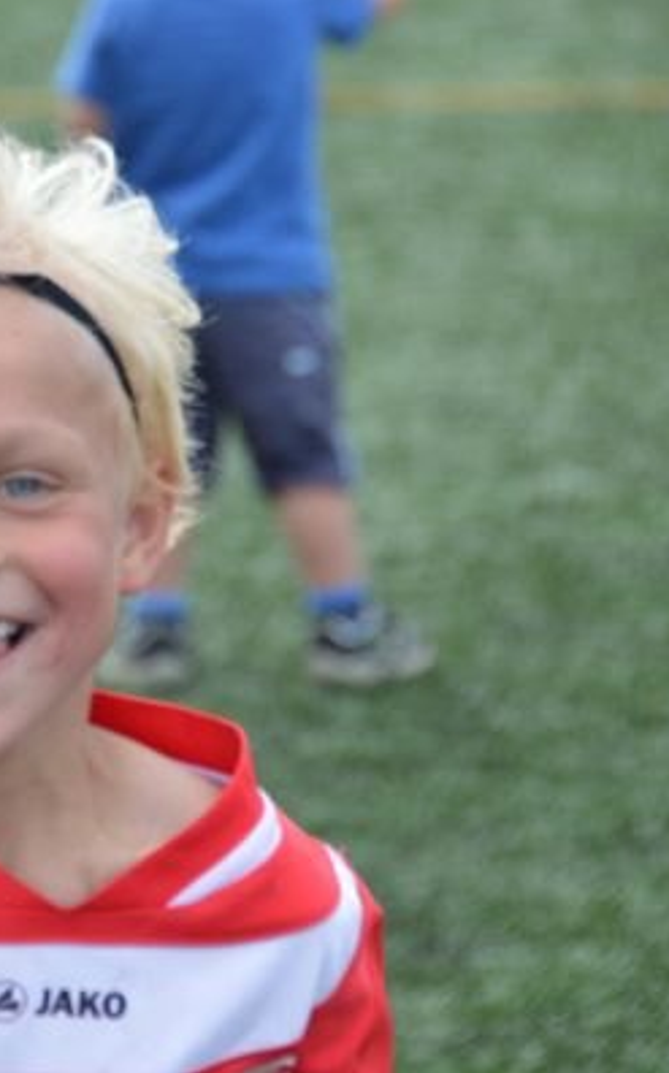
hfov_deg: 4.4
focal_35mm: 301
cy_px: 535
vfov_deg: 7.0
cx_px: 16
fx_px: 8794
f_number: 5.6
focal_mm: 130
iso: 400
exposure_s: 1/500
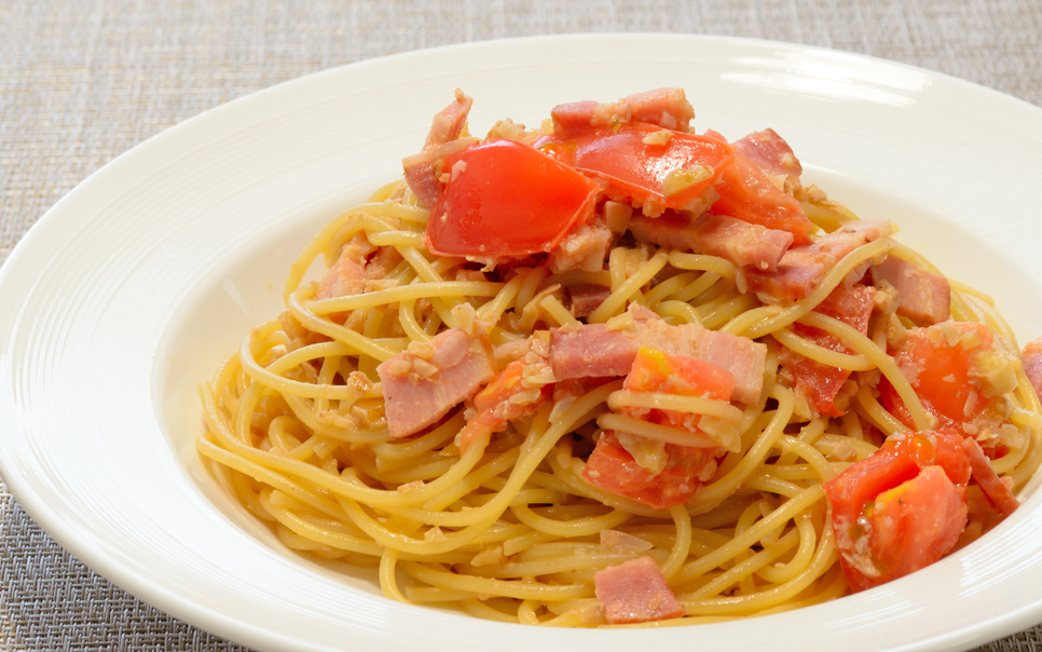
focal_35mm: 114
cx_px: 604
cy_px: 277
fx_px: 3238
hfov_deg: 18.3
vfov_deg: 11.5
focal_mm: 90
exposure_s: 1/2.5
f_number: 20
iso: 400
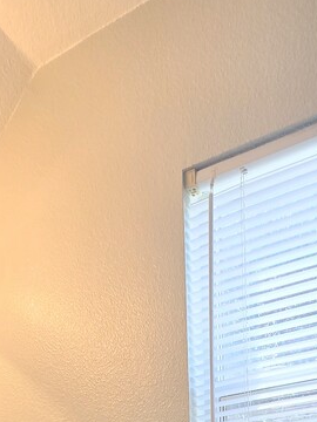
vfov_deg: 30.0
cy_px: 618
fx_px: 476
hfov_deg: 36.5
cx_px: 207
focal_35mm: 39
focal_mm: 2.2
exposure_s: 1/124
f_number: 2.2
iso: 50
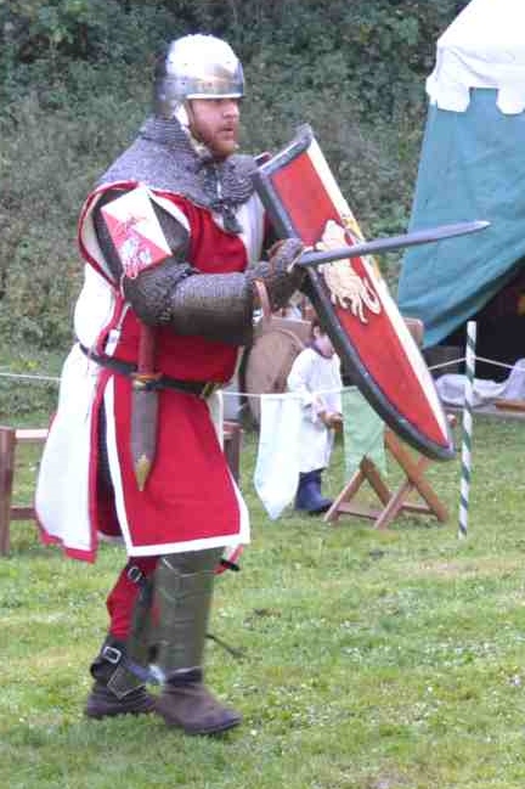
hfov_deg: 31.9
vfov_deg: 46.4
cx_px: 262
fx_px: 920
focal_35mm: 42
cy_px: 394
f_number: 5.6
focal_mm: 28
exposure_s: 1/125
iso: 400
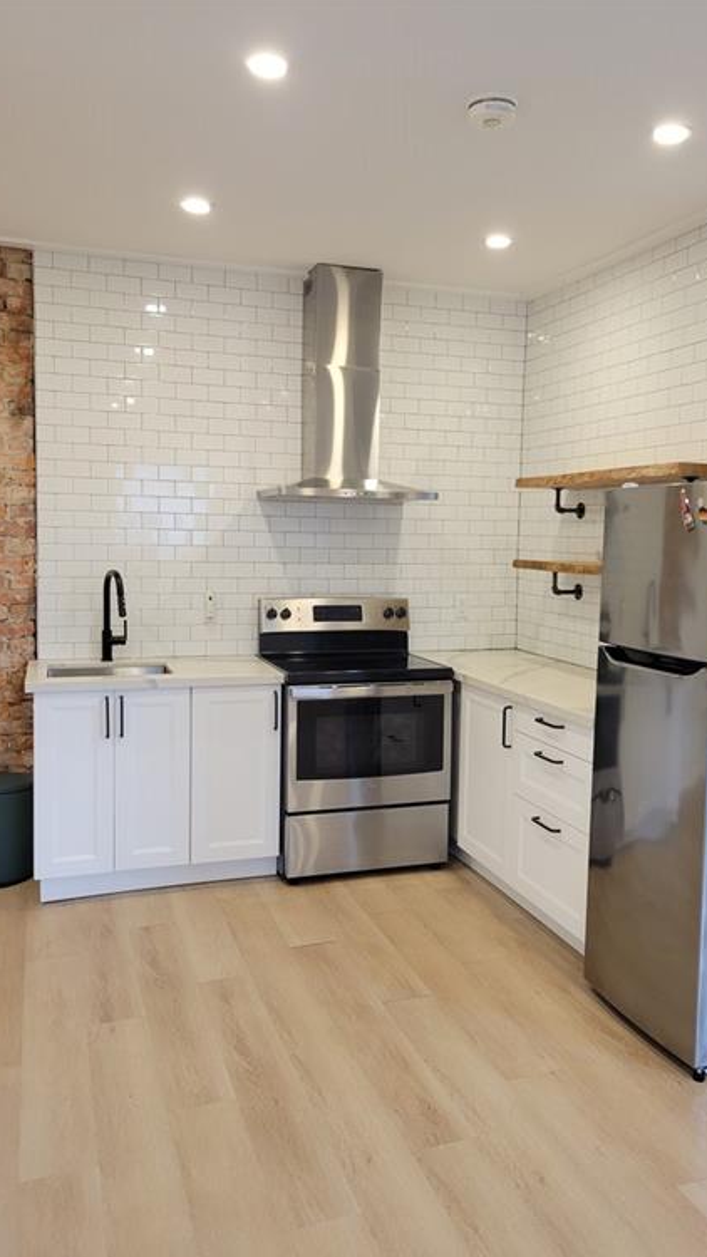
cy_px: 640
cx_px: 410
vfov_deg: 66.1
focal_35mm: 29
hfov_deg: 40.1
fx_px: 966
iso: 250
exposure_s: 1/120
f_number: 1.8
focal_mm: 5.4
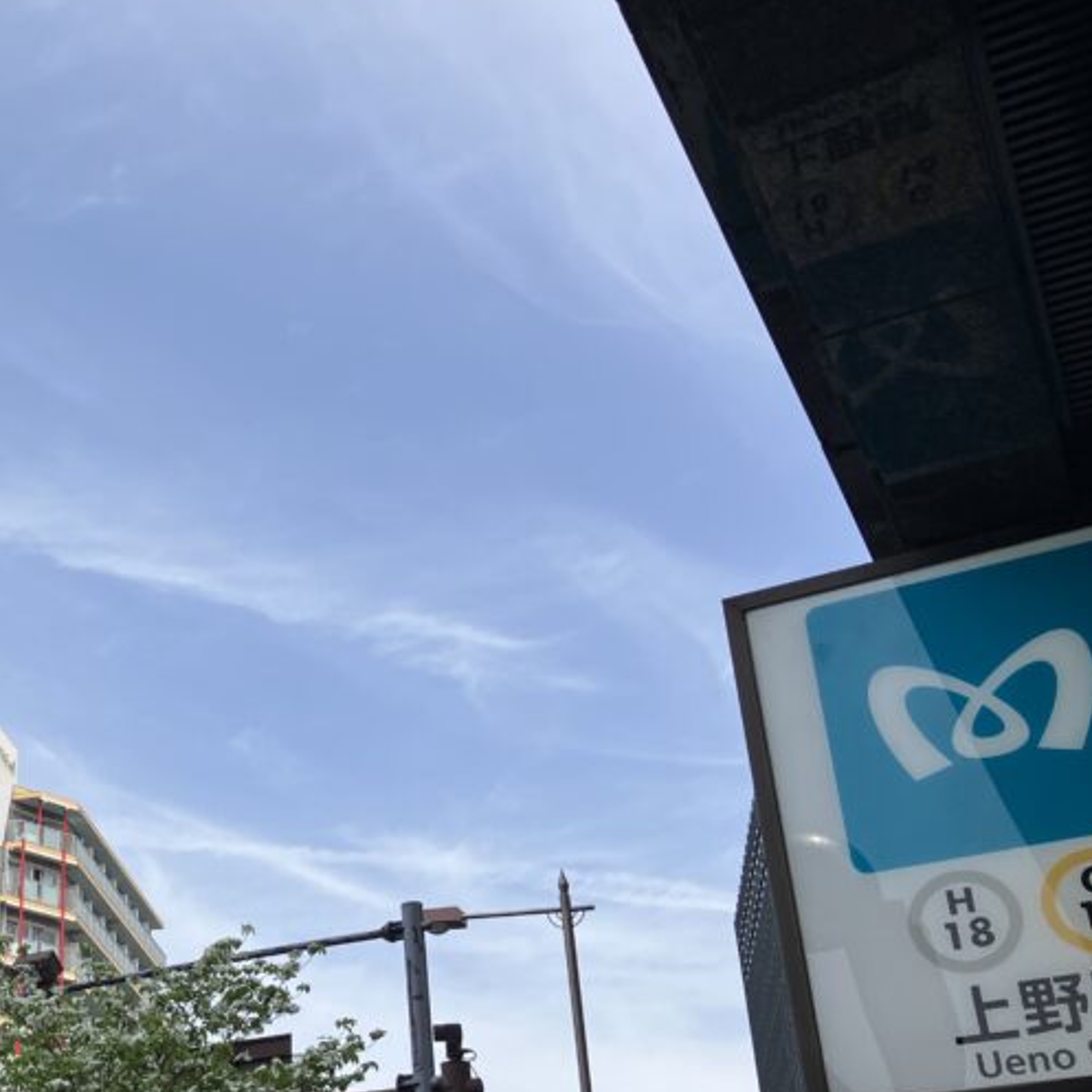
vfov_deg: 33.2
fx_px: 1820
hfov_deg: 32.0
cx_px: 138
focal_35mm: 51
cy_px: 679
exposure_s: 1/2525
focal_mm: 3.99
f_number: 1.8
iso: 32
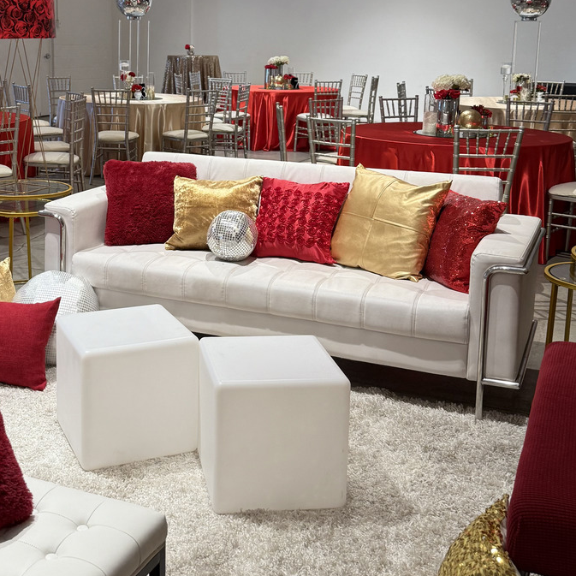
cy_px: 175
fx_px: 847
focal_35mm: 45
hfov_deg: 37.2
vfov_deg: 37.0
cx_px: 195
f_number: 1.78
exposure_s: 1/60
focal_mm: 6.76
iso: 160
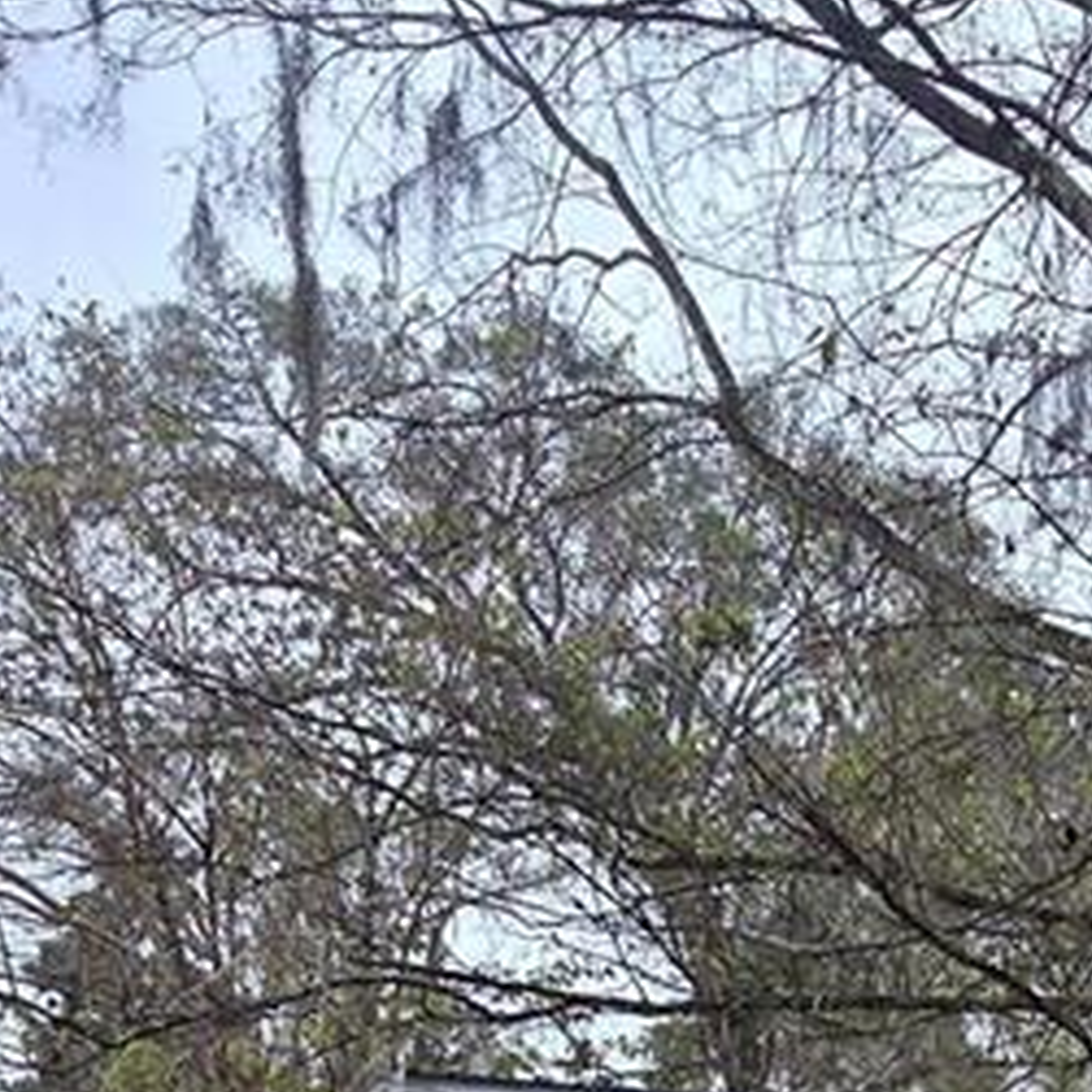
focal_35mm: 55
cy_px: 1301
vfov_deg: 27.5
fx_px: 1963
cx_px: 901
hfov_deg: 30.2
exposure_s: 1/217
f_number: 2.2
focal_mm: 2.2
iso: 50
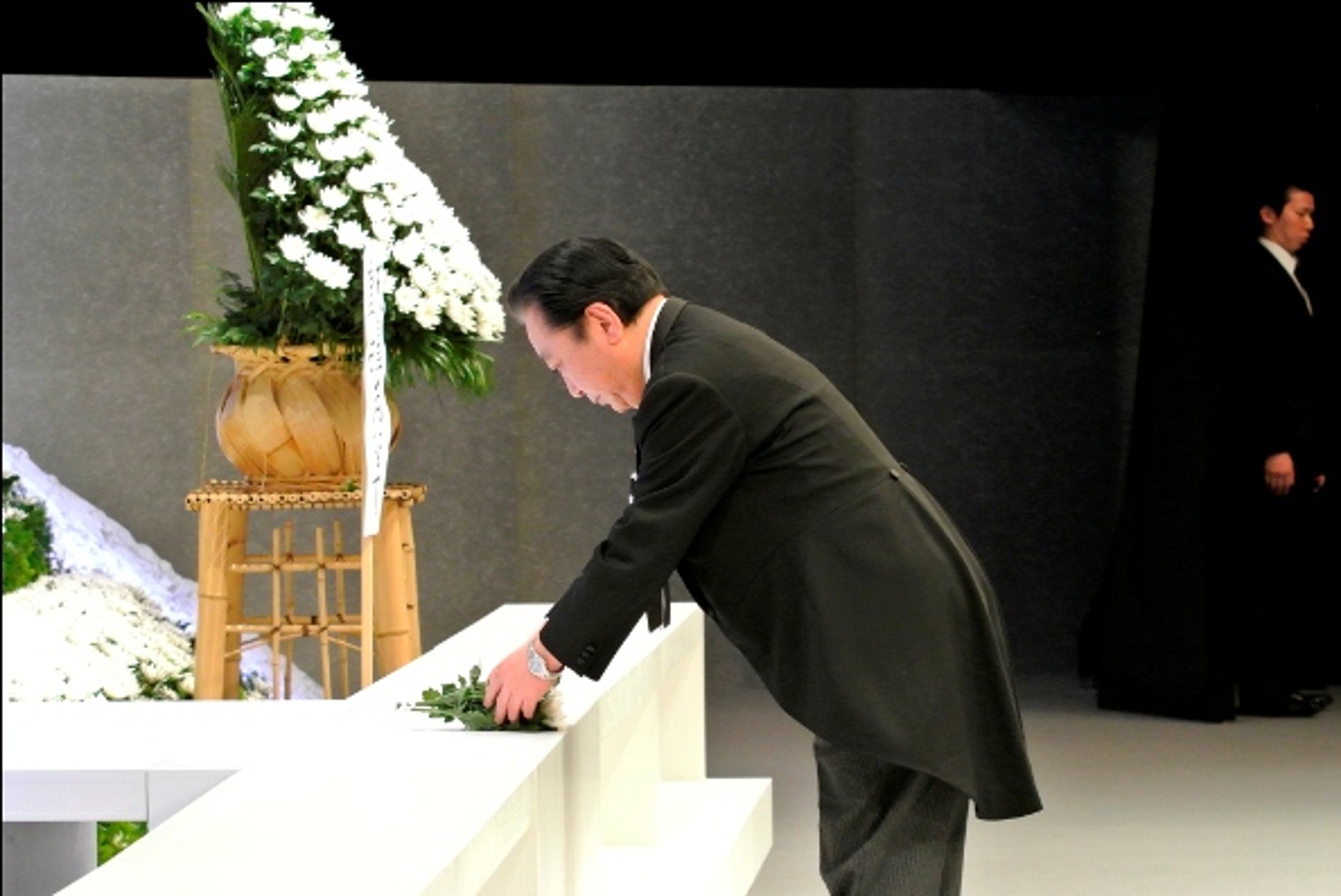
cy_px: 448
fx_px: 7045
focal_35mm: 189
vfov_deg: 7.3
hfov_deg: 10.9
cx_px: 670
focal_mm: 70
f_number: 6.3
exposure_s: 1/125
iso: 1600
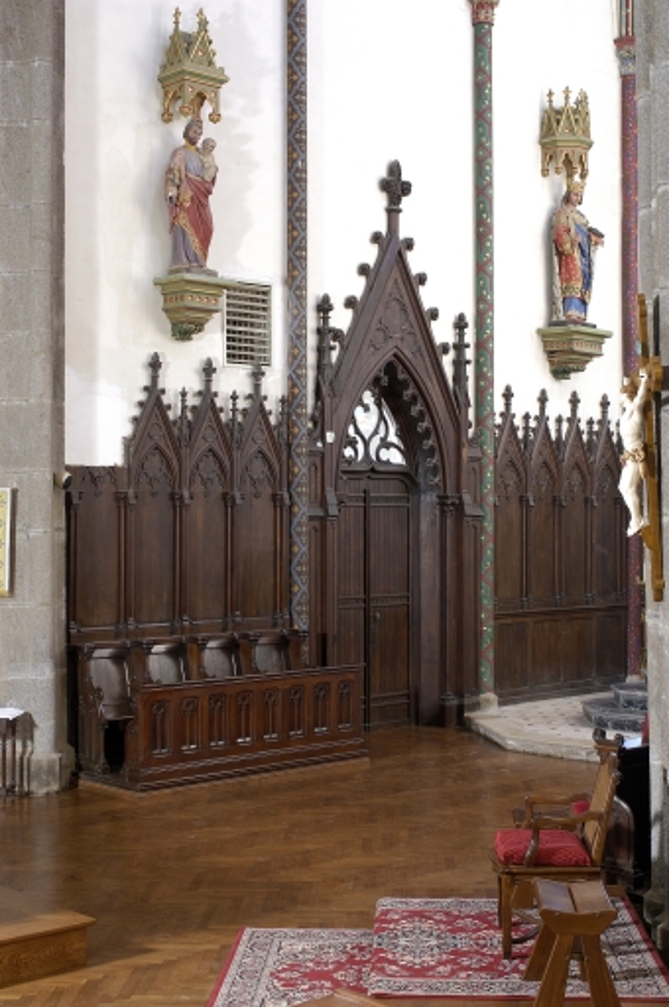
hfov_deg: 26.4
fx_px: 1425
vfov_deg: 38.9
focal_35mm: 51
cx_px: 334
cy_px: 504
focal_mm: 34
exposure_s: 1
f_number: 8
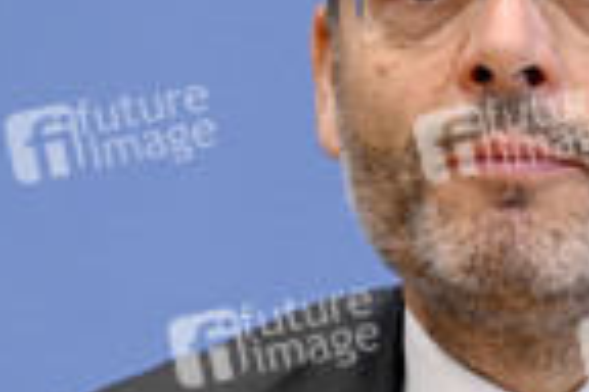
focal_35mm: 344
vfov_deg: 4.0
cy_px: 237
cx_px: 575
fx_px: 5628
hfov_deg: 6.0
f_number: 5.6
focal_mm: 110
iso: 3200
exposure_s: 1/500
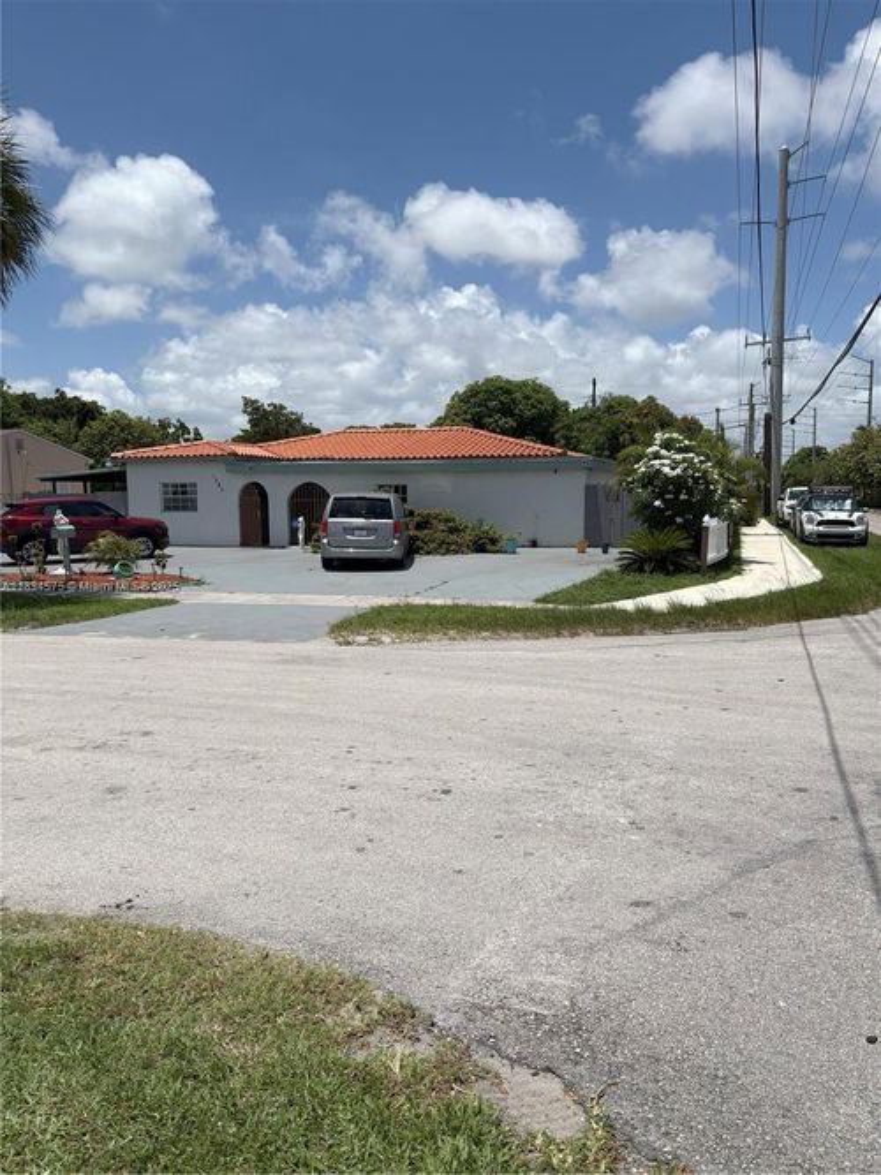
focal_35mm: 26
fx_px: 883
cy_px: 588
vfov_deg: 67.3
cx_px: 440
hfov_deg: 53.0
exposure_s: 1/6993
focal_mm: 5.96
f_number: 1.6
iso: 50
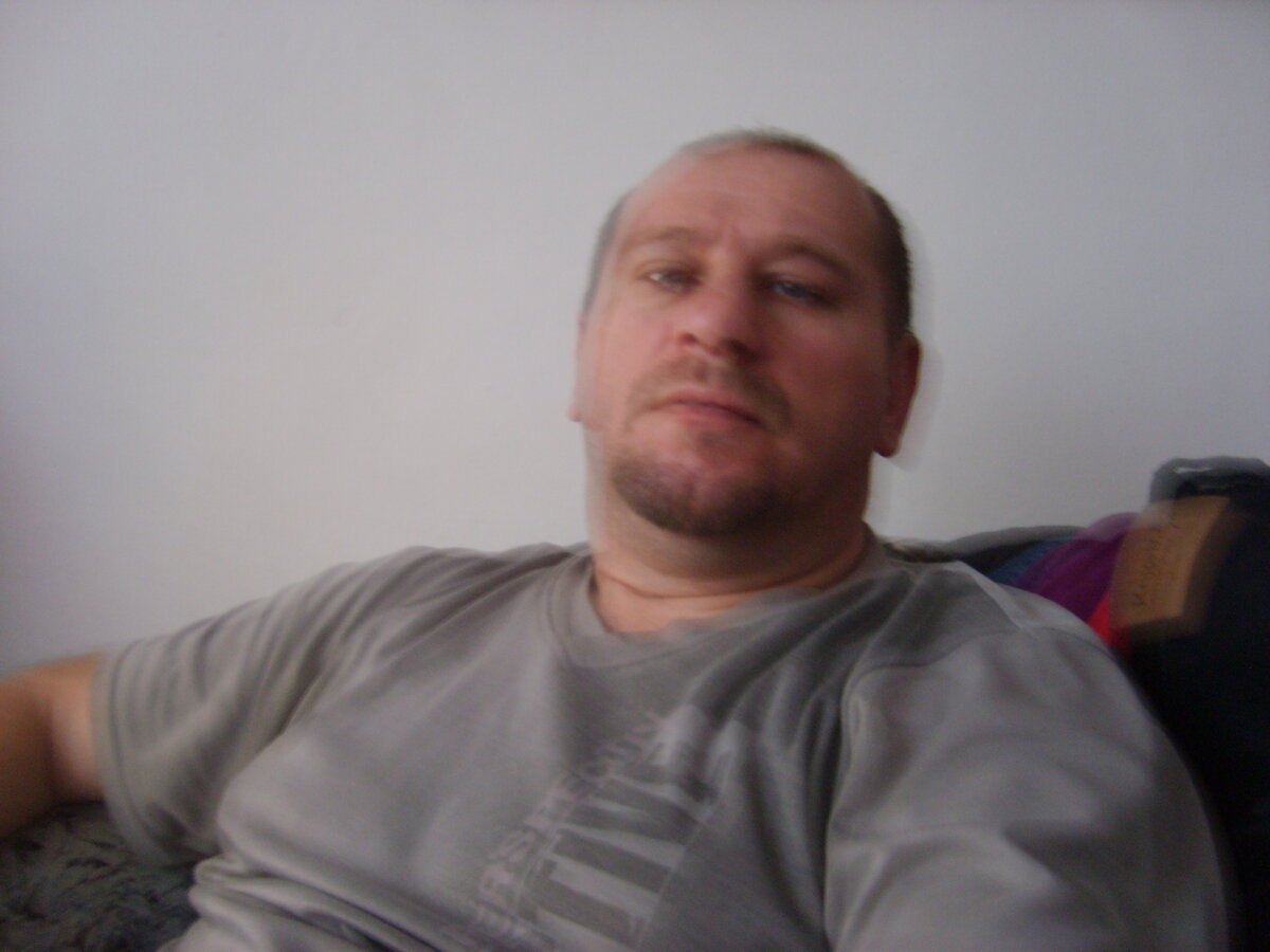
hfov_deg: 52.6
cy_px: 476
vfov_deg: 40.7
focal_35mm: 35
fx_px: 1284
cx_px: 635
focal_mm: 5.8
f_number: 2.8
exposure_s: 1/3
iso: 139
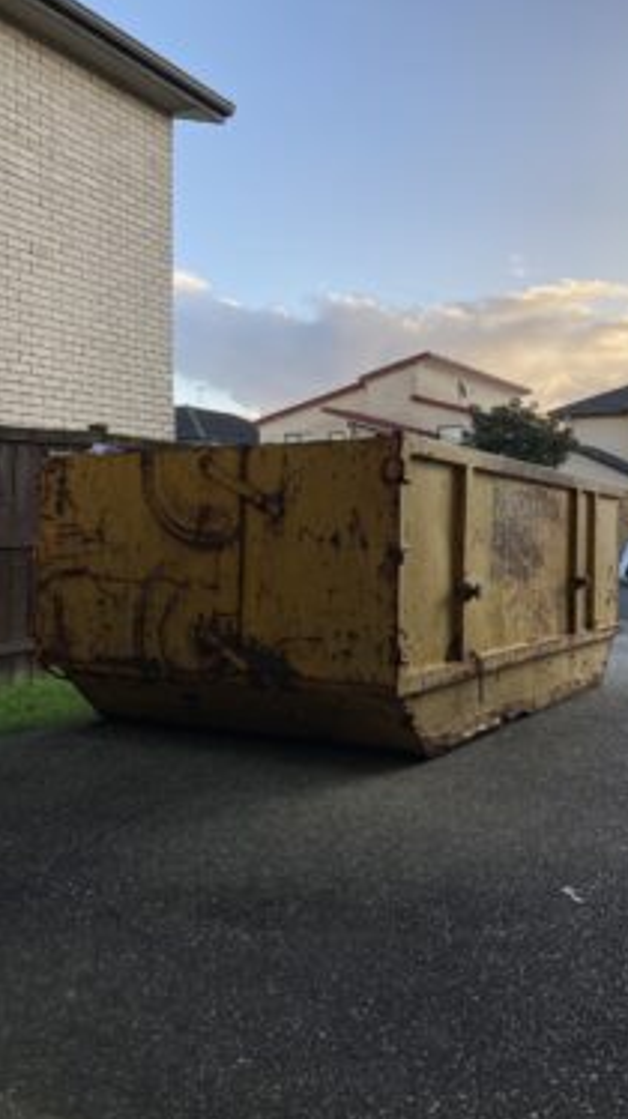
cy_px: 560
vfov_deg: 62.6
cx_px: 375
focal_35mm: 31
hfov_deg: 37.6
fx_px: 919
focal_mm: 3.99
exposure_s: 1/403
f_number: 1.8
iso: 20
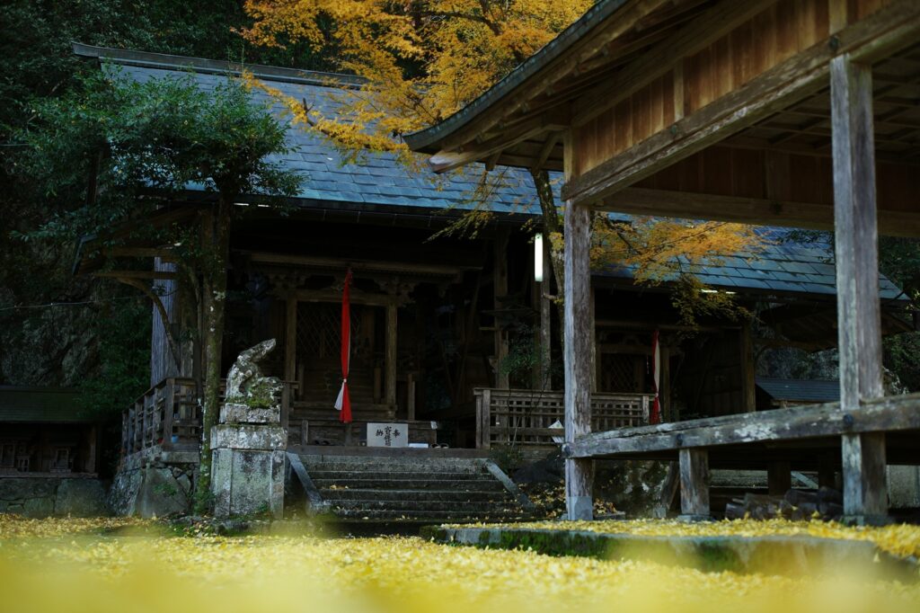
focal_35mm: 50
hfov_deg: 39.6
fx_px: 1277
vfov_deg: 27.0
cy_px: 306
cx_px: 460
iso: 160
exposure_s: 1/250
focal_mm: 50
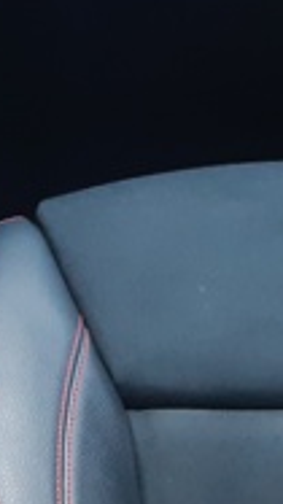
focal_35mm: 121
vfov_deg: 17.0
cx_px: -342
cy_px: -89
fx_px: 1616
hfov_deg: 9.2
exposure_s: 1/50
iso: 250
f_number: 1.7
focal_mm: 3.92
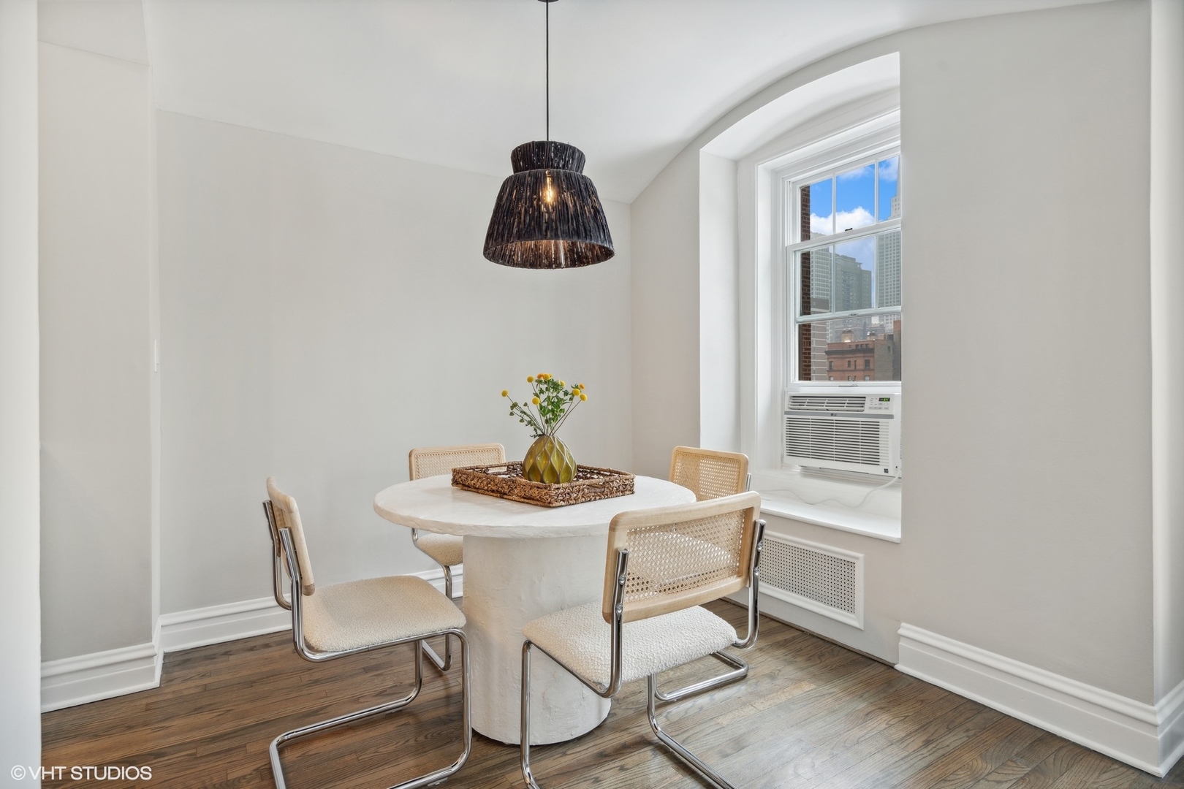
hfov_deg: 90.0
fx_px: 592
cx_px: 592
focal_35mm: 18
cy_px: 394
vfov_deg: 67.4
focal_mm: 18
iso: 320
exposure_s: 1/15
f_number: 8
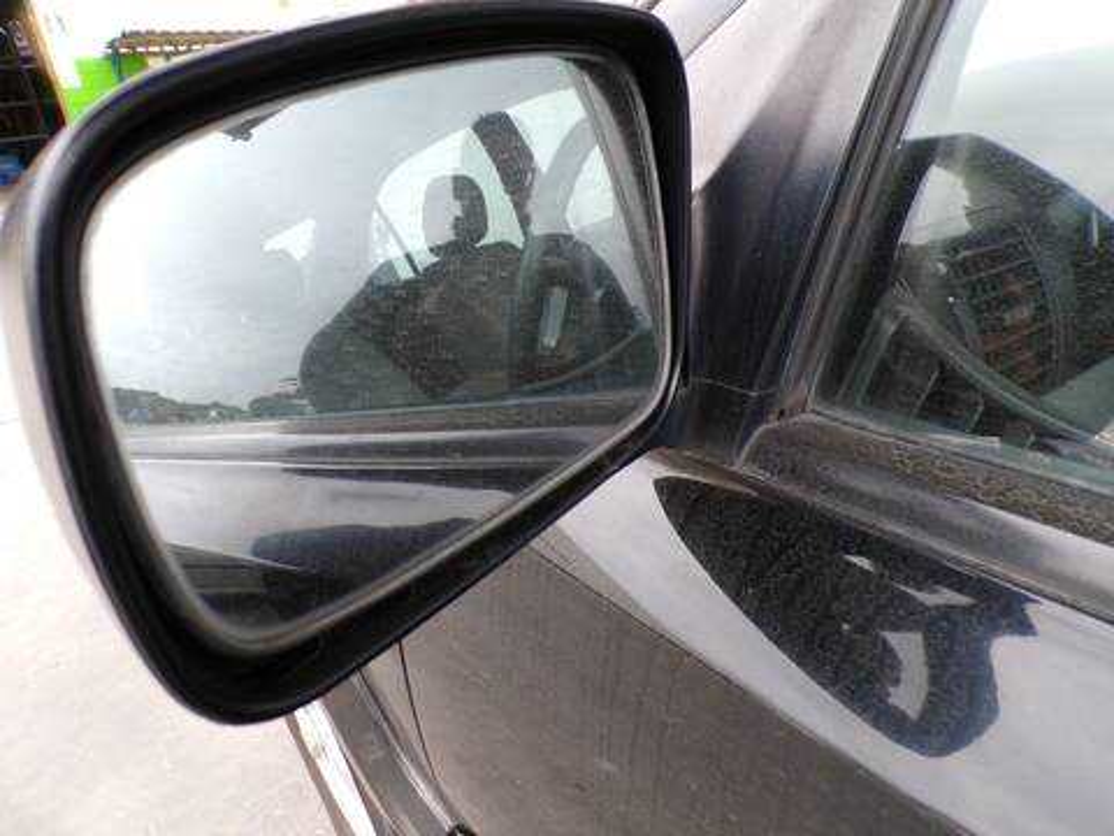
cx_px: 557
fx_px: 772
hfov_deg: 71.6
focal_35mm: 24
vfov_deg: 56.8
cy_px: 418
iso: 134
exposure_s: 1/34
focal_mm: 4.3
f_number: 3
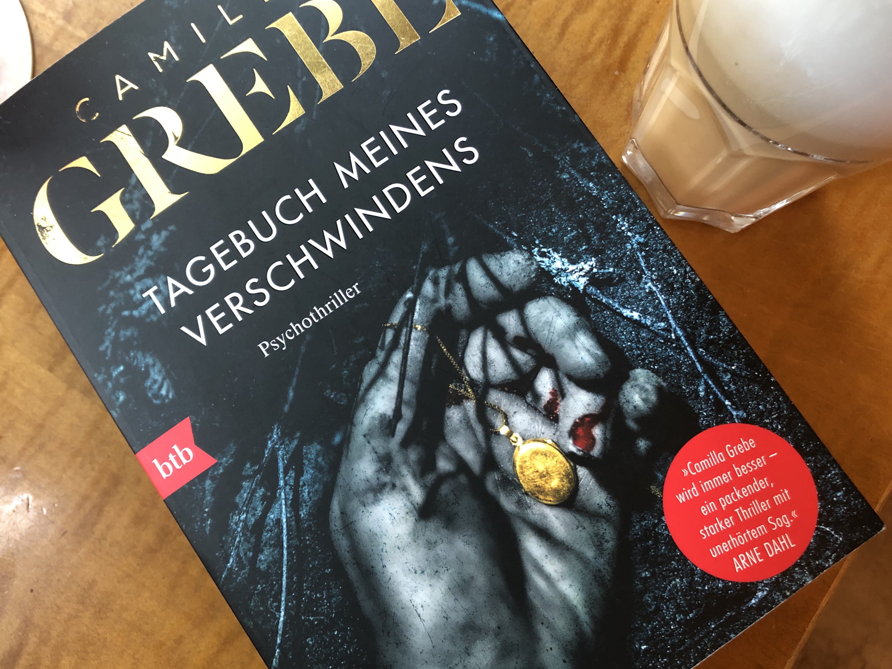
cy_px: 327
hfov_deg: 56.8
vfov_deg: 44.2
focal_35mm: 32
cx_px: 421
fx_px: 825
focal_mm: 3.99
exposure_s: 1/11
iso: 100
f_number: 1.8
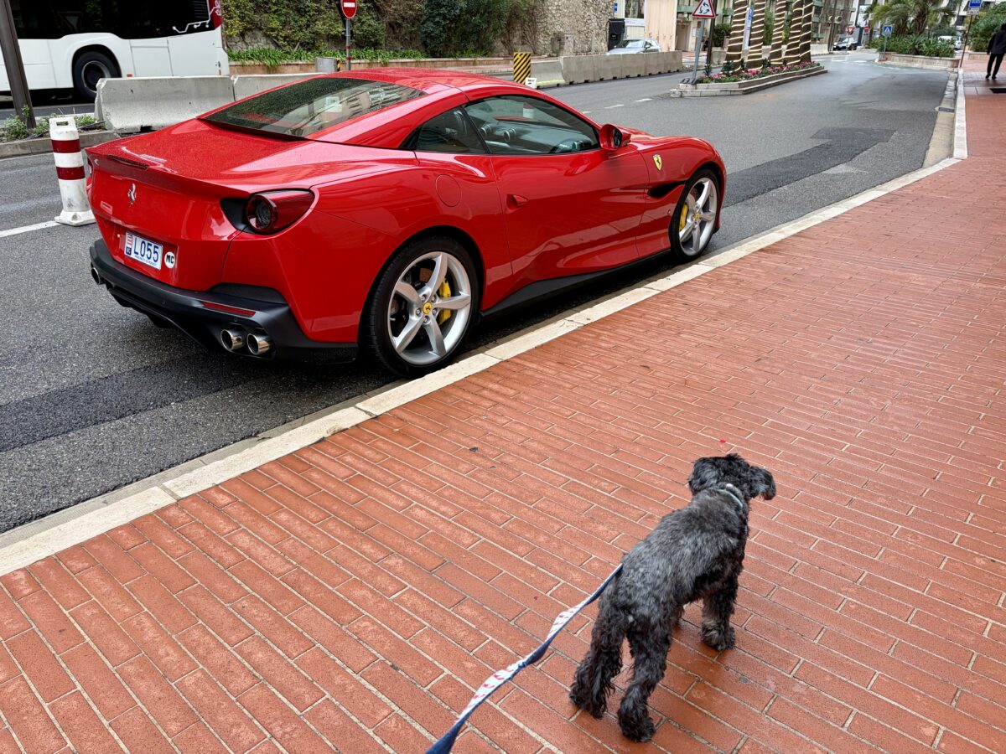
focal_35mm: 26
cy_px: 377
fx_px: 756
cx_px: 503
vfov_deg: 53.1
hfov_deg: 67.3
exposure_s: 1/121
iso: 40
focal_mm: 5.96
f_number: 1.6
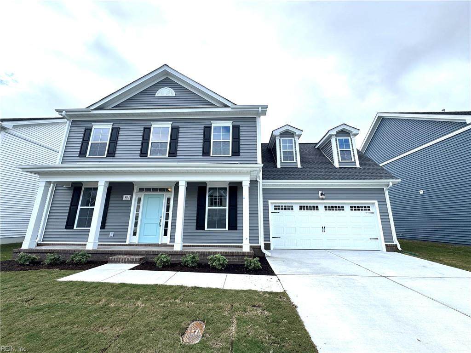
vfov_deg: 85.7
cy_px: 176
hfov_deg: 102.1
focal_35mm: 14
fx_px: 190
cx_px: 236
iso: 50
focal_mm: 2.22
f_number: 2.2
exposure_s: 1/1256
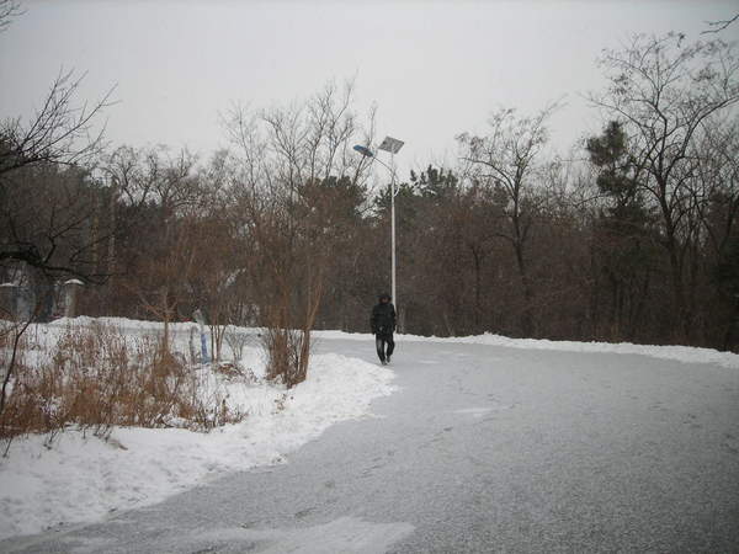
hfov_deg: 49.0
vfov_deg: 37.7
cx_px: 370
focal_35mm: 38
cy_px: 277
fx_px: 811
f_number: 3.2
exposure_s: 1/55
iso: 50
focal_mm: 6.3
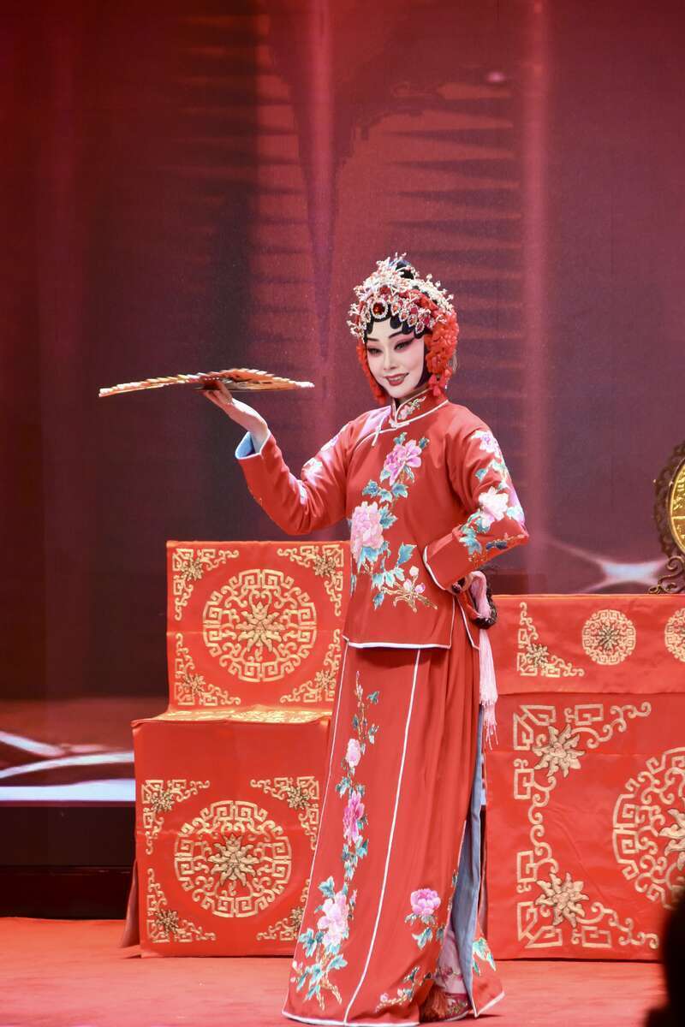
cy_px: 514
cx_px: 342
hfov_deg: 7.0
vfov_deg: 10.5
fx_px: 5565
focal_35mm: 195
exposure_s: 1/200
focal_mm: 130
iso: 1250
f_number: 5.6
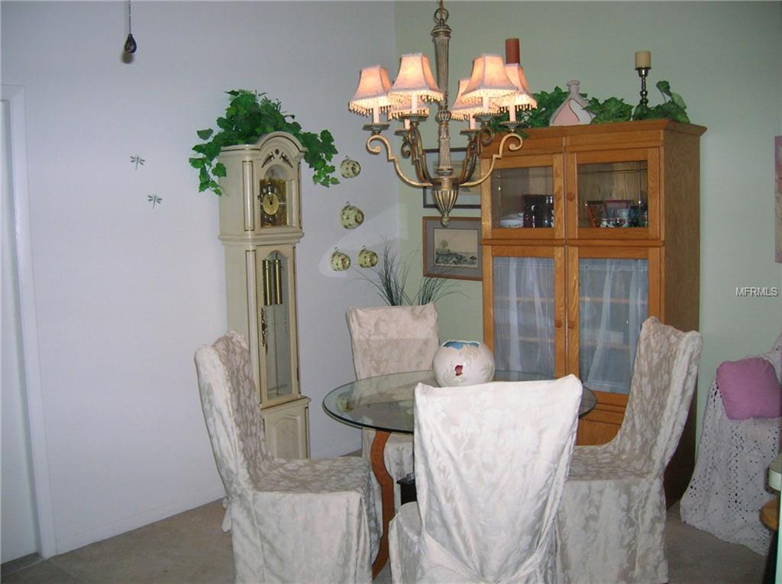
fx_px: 767
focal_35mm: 34
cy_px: 292
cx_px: 391
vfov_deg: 41.7
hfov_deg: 54.0
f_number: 2.9
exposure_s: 1/60.1
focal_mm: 5.7
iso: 138
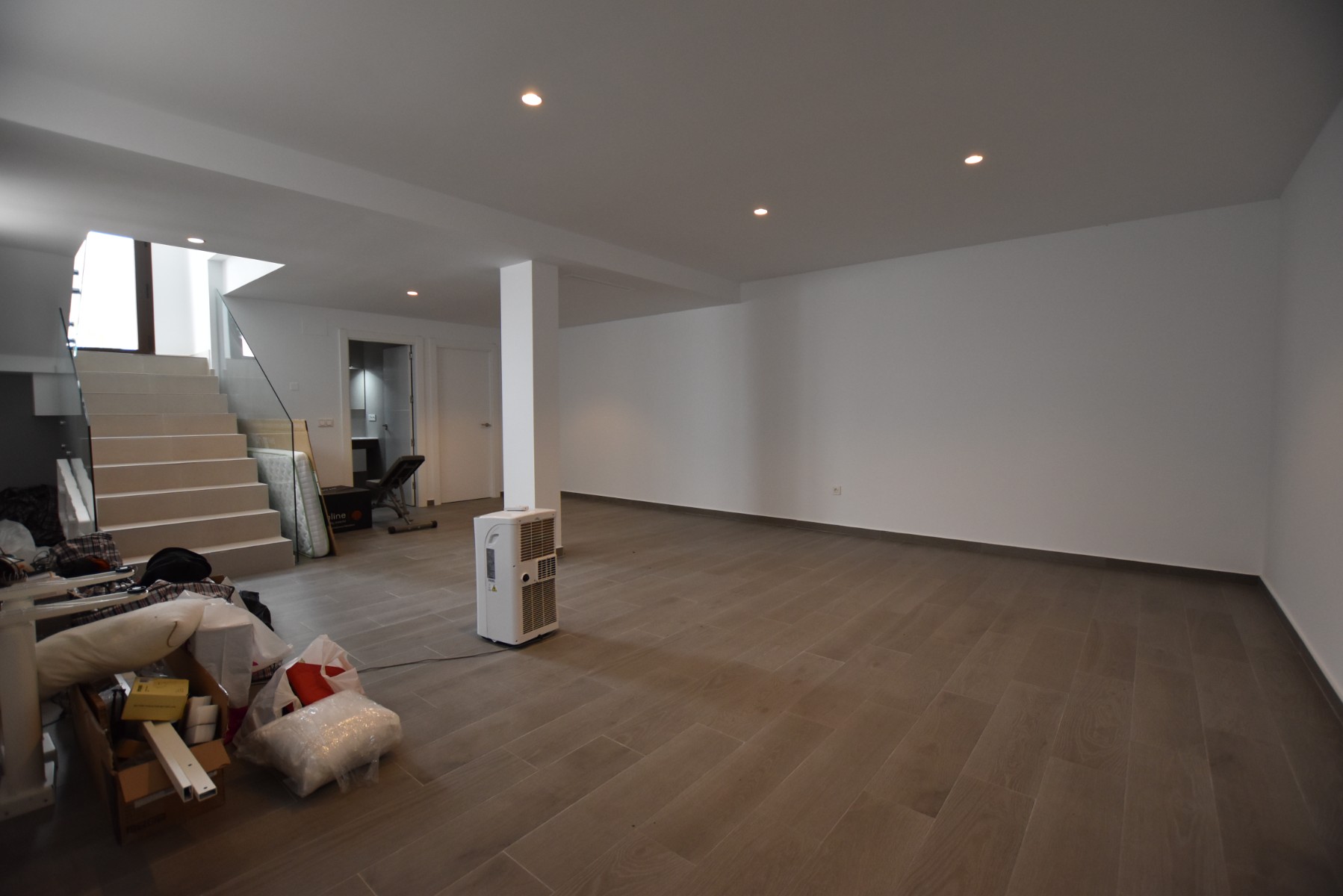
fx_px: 560
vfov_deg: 77.4
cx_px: 672
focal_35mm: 15
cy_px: 448
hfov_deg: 100.4
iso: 800
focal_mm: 10
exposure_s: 1/250
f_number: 3.5
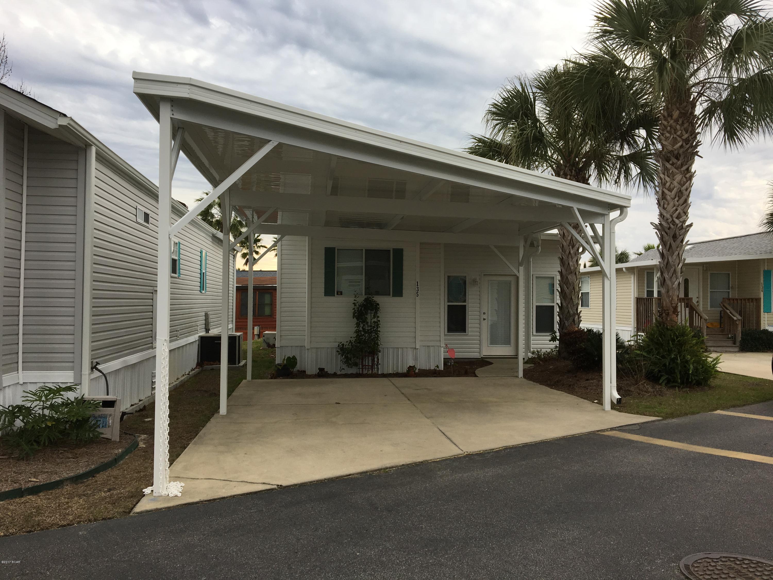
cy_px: 290
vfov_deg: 48.2
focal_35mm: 29
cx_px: 386
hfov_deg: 61.7
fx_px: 648
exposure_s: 1/398
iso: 25
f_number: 2.2
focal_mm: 4.15
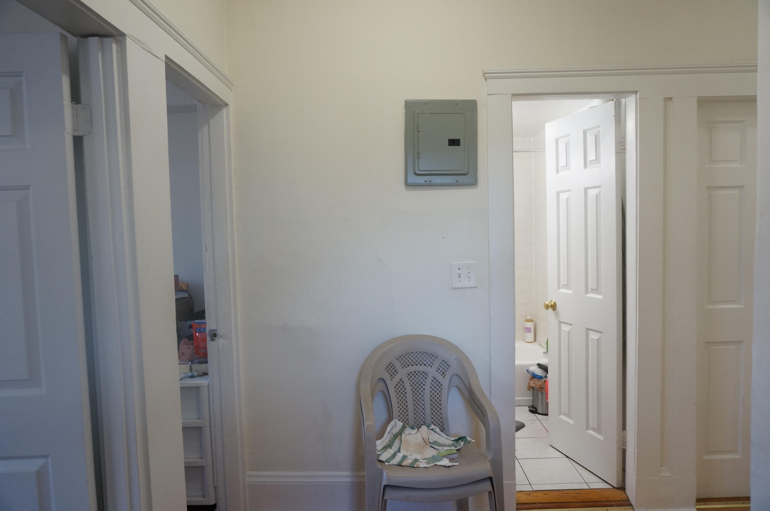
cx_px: 385
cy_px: 256
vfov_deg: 53.0
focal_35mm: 24
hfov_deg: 73.8
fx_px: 513
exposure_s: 1/60
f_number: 4
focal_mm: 16
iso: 400
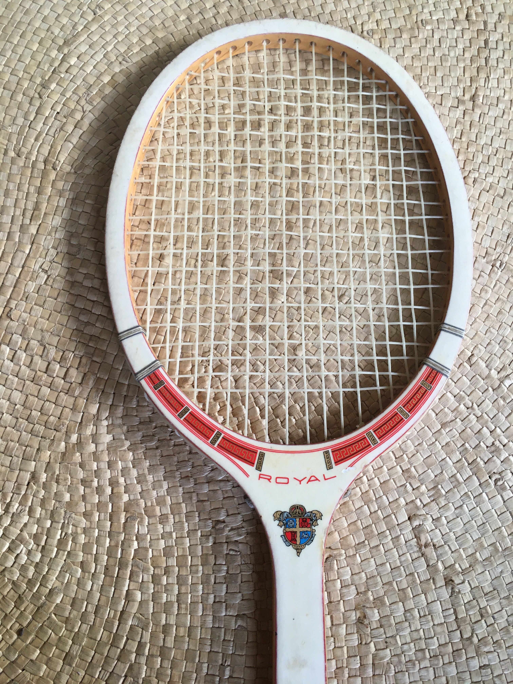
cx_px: 256
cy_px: 342
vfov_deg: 61.7
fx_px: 573
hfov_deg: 48.2
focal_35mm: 29
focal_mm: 4.15
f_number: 2.2
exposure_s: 1/33
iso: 80
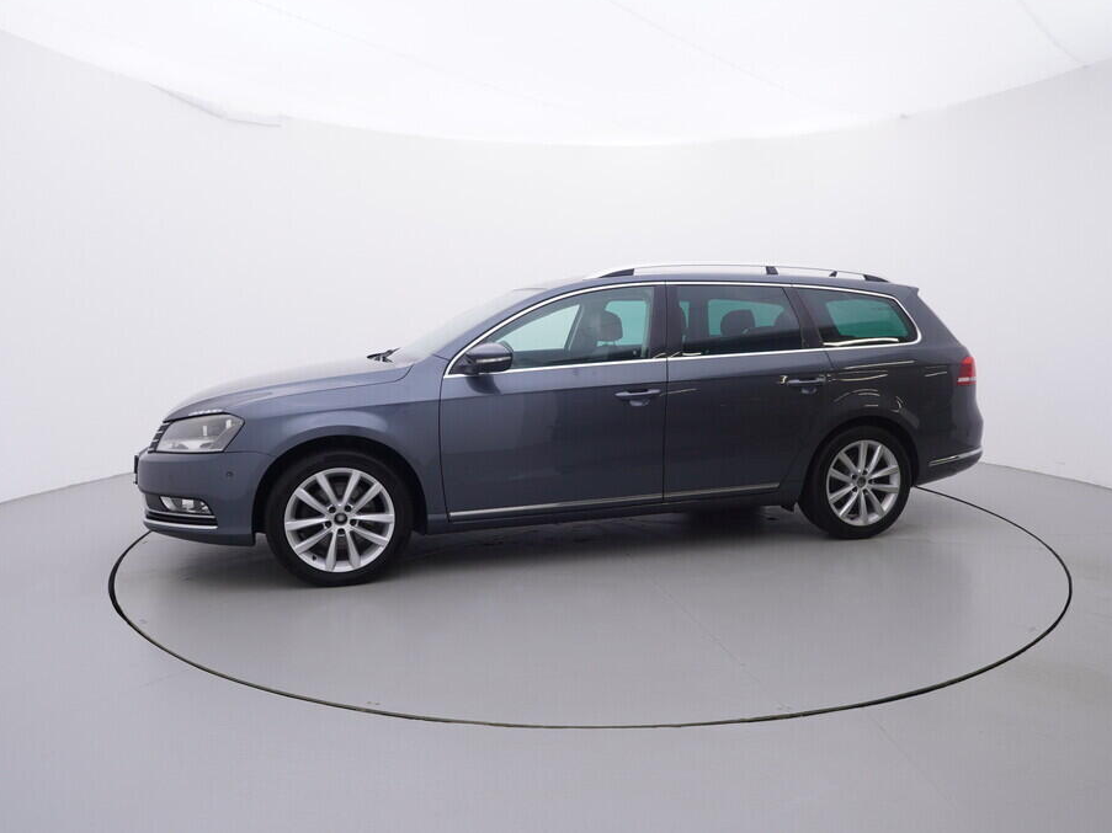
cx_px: 582
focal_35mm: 25
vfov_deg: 55.7
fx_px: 788
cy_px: 413
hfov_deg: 70.3
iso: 200
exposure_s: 1/80
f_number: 5
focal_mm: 15
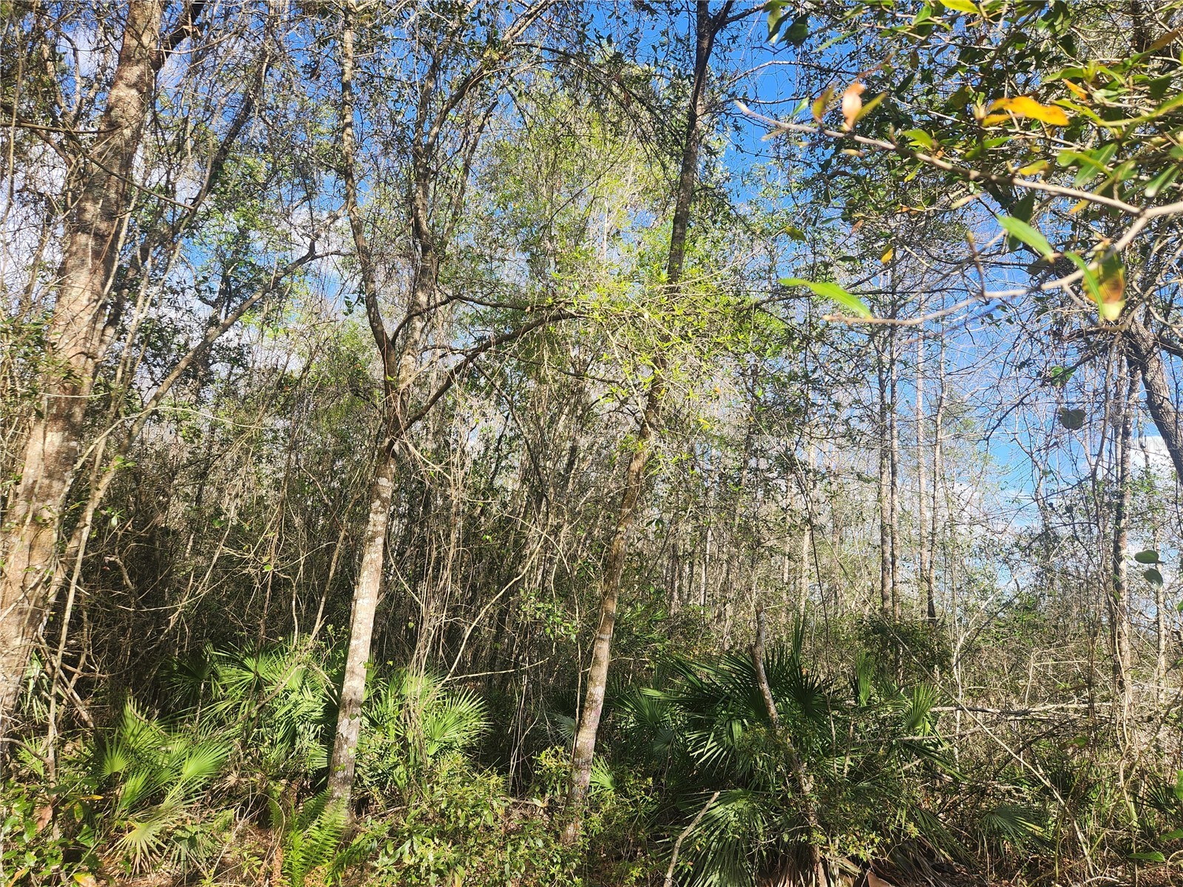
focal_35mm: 23
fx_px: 786
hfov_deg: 73.9
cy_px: 444
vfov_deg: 58.9
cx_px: 592
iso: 20
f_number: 1.8
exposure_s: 1/490
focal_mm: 5.4
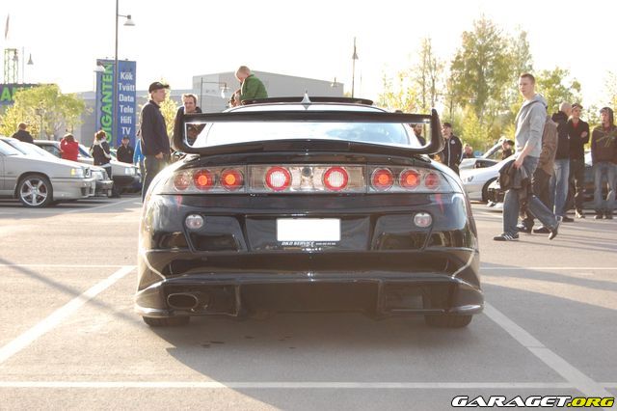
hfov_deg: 29.9
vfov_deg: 20.1
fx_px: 1156
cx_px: 308
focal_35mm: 68
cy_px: 206
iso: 400
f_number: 5.3
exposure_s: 1/320
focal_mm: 45
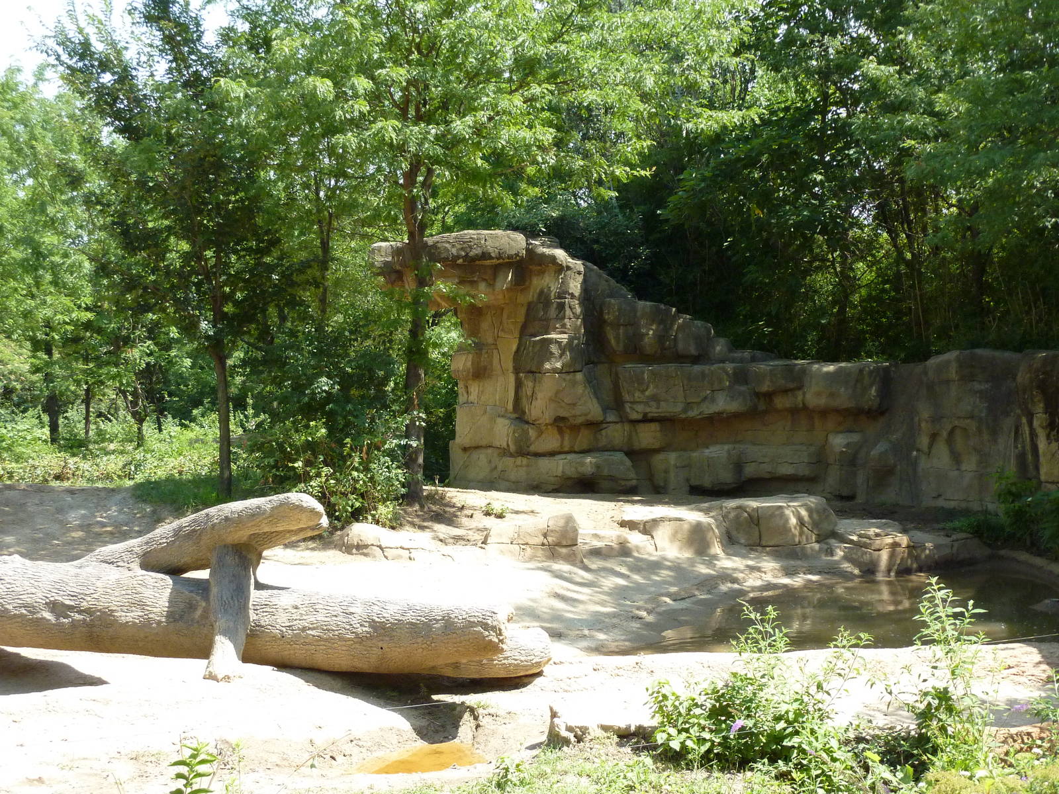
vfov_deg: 32.2
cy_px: 397
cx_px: 530
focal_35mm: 45
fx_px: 1377
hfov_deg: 42.1
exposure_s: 1/500
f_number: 3.7
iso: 250
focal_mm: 7.3
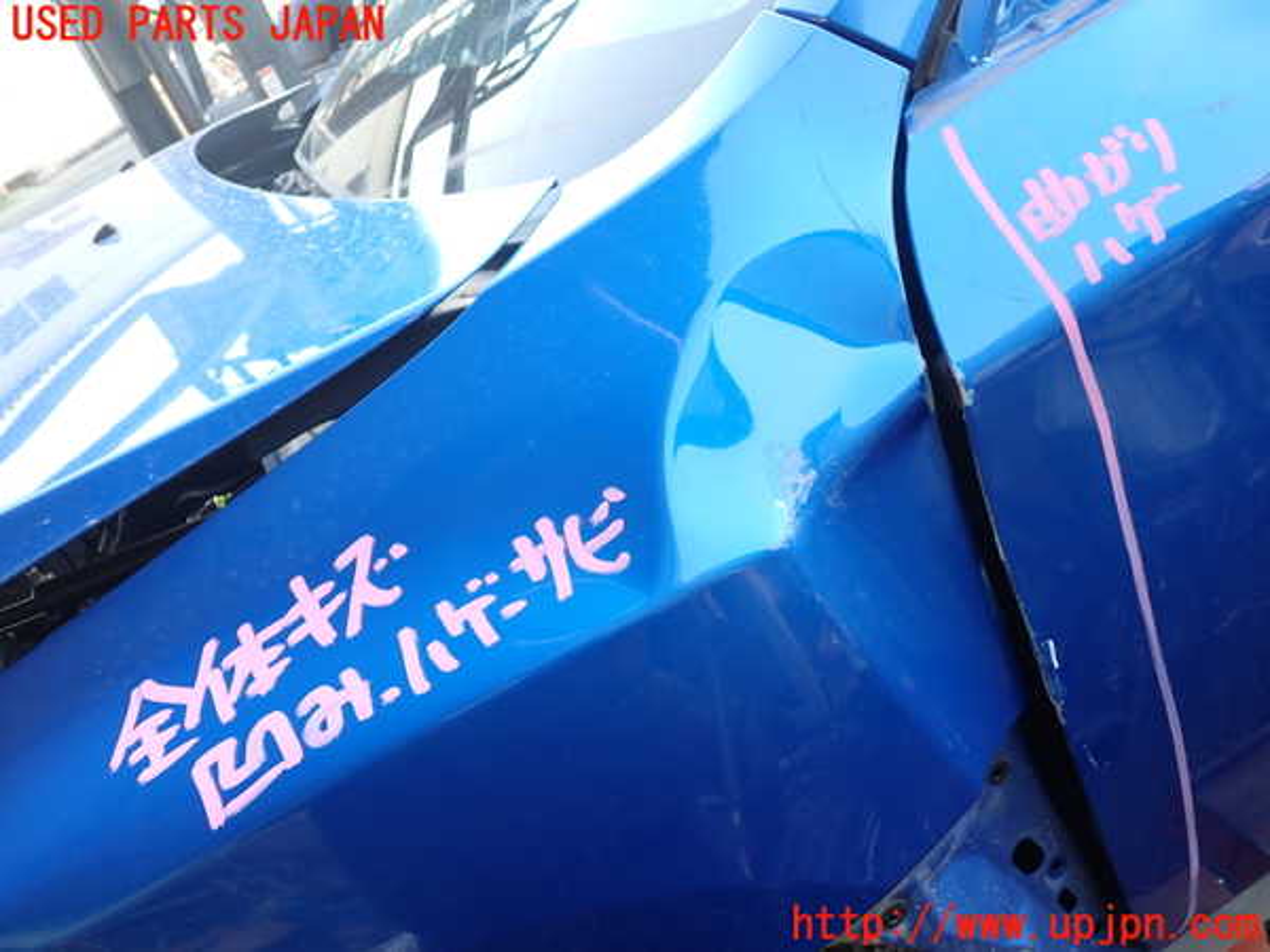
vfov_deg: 46.8
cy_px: 476
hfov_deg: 60.0
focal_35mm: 30
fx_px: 1101
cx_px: 635
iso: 160
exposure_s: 1/60
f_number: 2.3
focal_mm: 5.4
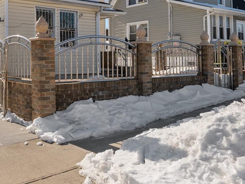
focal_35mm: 39
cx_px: 64
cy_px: 49
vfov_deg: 36.1
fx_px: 276
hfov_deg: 46.3
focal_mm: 15
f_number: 8
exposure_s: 1/320
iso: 100
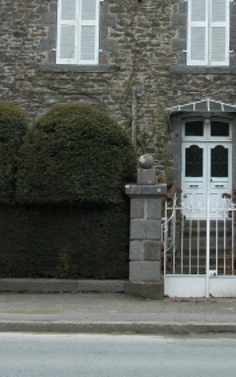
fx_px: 987
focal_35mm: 96
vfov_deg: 21.4
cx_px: 211
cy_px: 80
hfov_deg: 13.5
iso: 100
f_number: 4.3
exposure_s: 1/118
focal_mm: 12.7
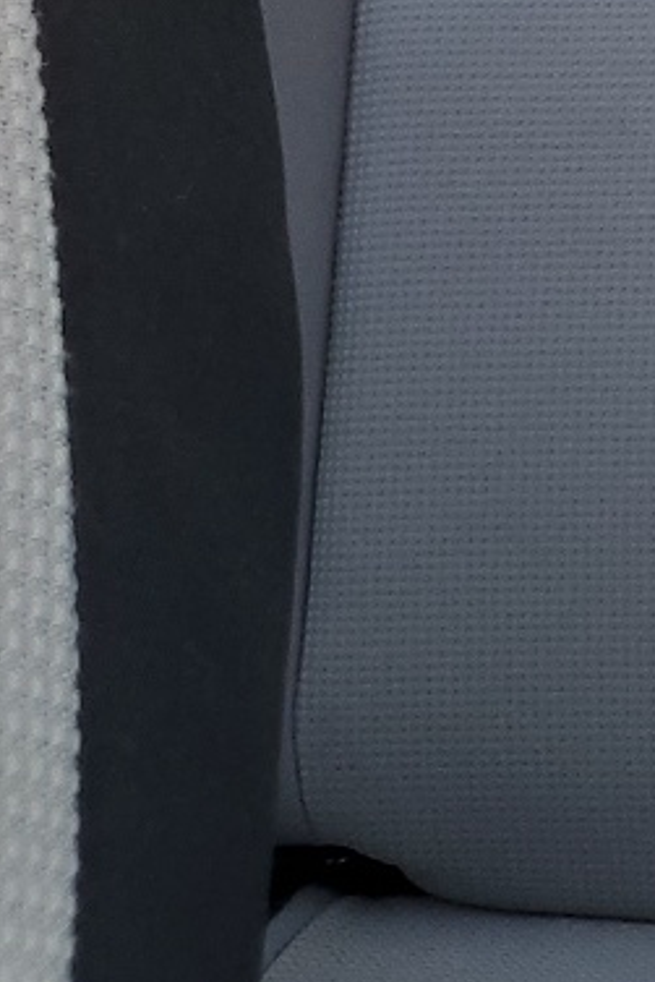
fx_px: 3135
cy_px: -212
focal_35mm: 115
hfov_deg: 10.6
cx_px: 1451
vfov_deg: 17.0
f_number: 1.5
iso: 69
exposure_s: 1/120
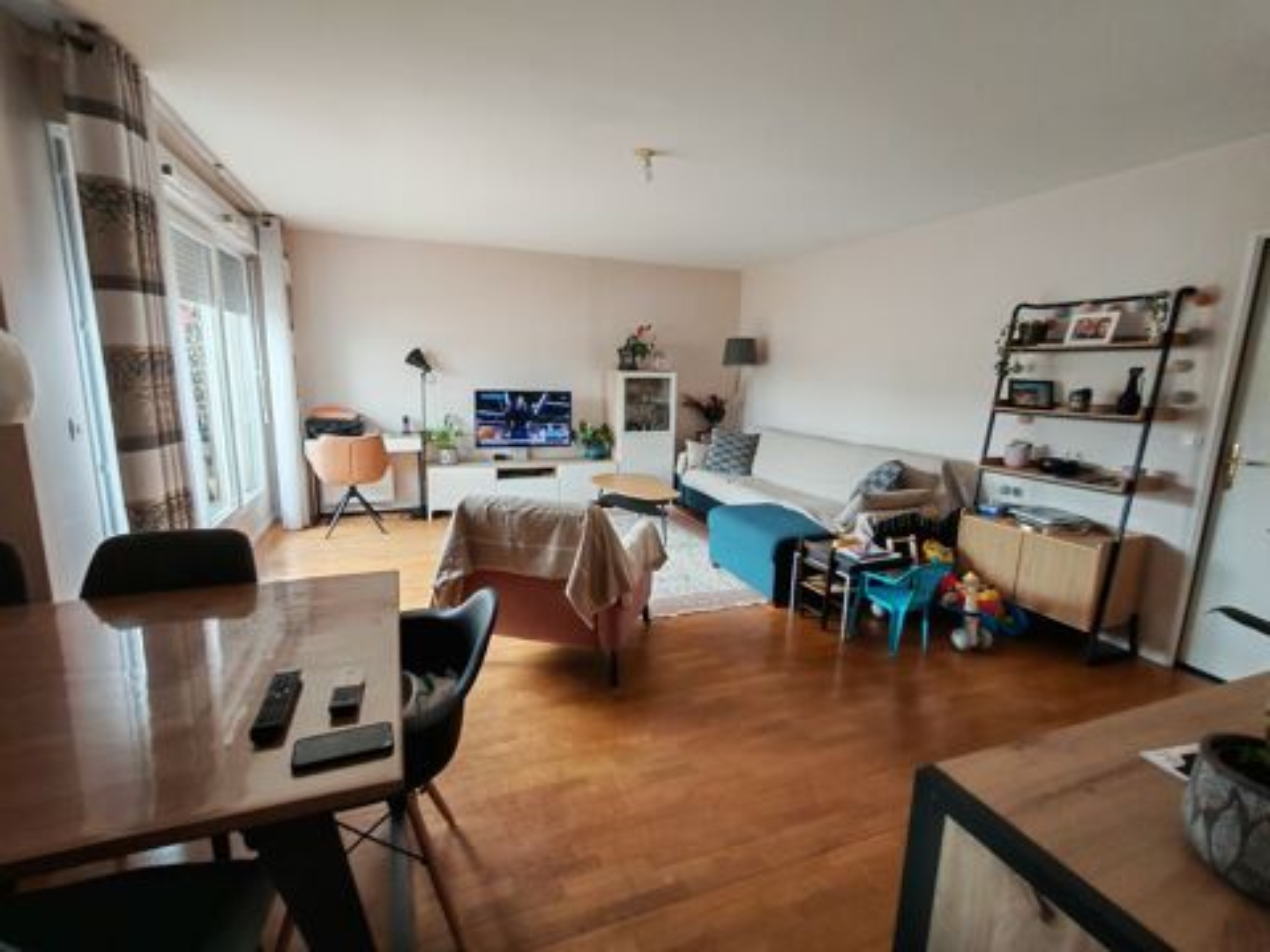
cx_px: 635
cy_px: 476
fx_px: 587
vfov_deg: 78.1
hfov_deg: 94.5
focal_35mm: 16
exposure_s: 1/30
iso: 125
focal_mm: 1.96
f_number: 2.2
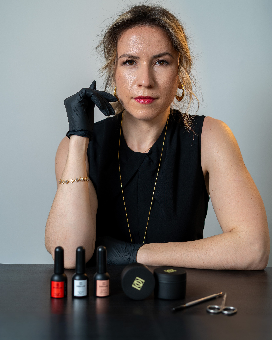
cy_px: 147
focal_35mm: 57
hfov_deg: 26.7
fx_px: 574
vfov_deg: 33.0
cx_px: 136
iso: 100
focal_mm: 50
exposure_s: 1/250
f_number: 3.5
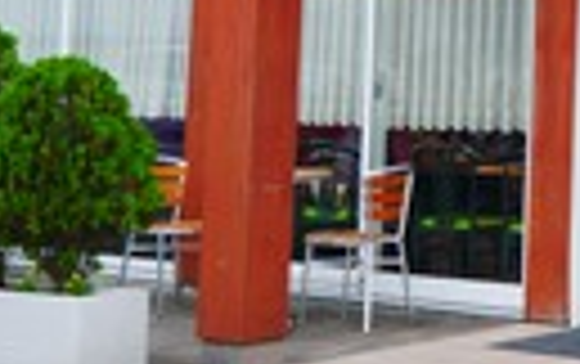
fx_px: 1630
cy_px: -94
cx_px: 841
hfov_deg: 18.2
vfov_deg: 12.4
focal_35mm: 103
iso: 160
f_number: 4.5
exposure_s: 1/200
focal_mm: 14
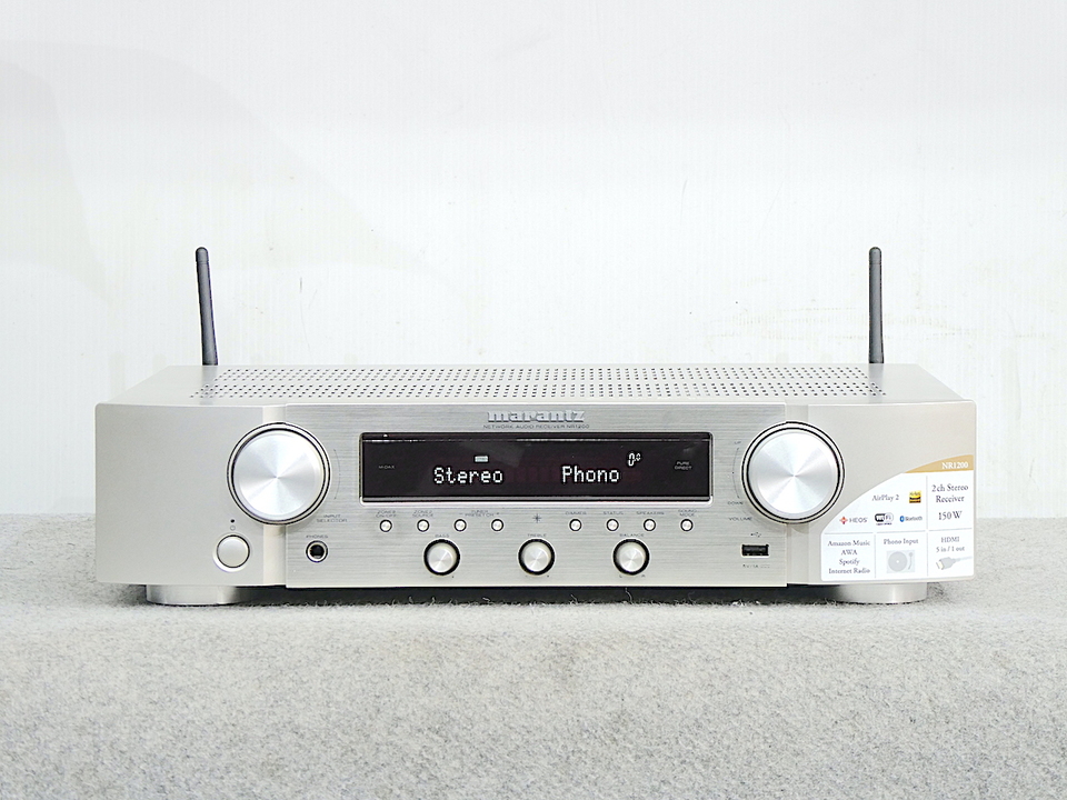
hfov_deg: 15.9
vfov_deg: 12.0
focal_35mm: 124
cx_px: 534
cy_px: 400
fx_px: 3822
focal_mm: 22.3
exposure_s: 1/10
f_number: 5.2
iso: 200
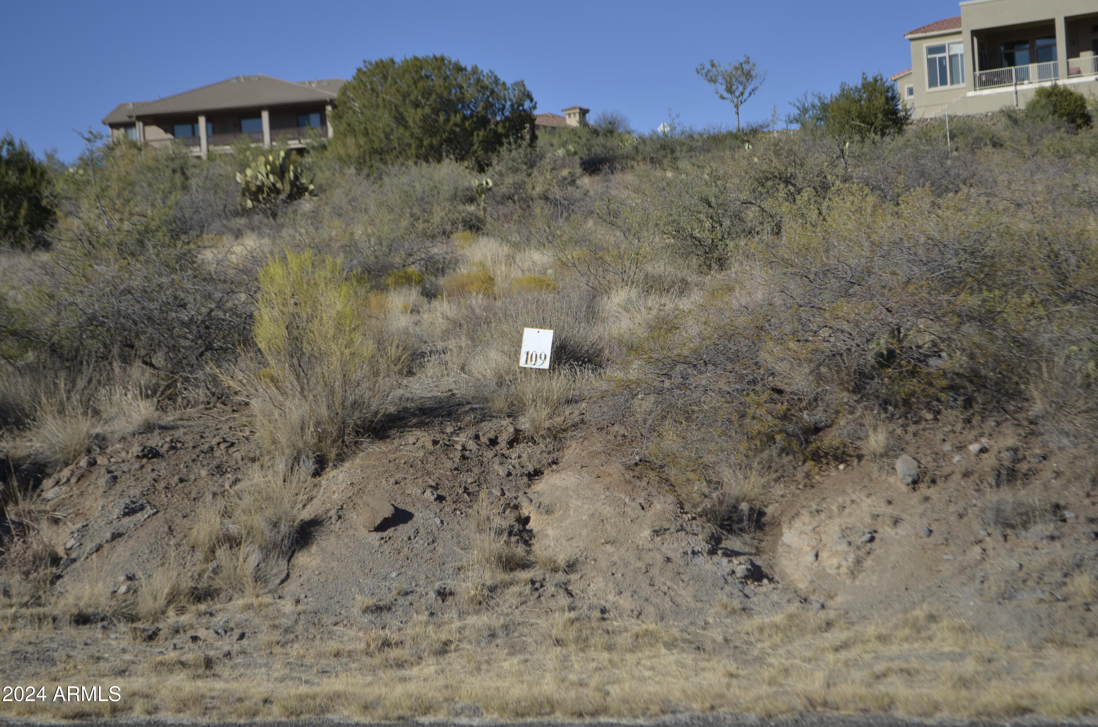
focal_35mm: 66
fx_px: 2009
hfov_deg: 30.6
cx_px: 549
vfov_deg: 20.5
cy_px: 364
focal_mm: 44
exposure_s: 1/1000
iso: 100
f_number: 5.3
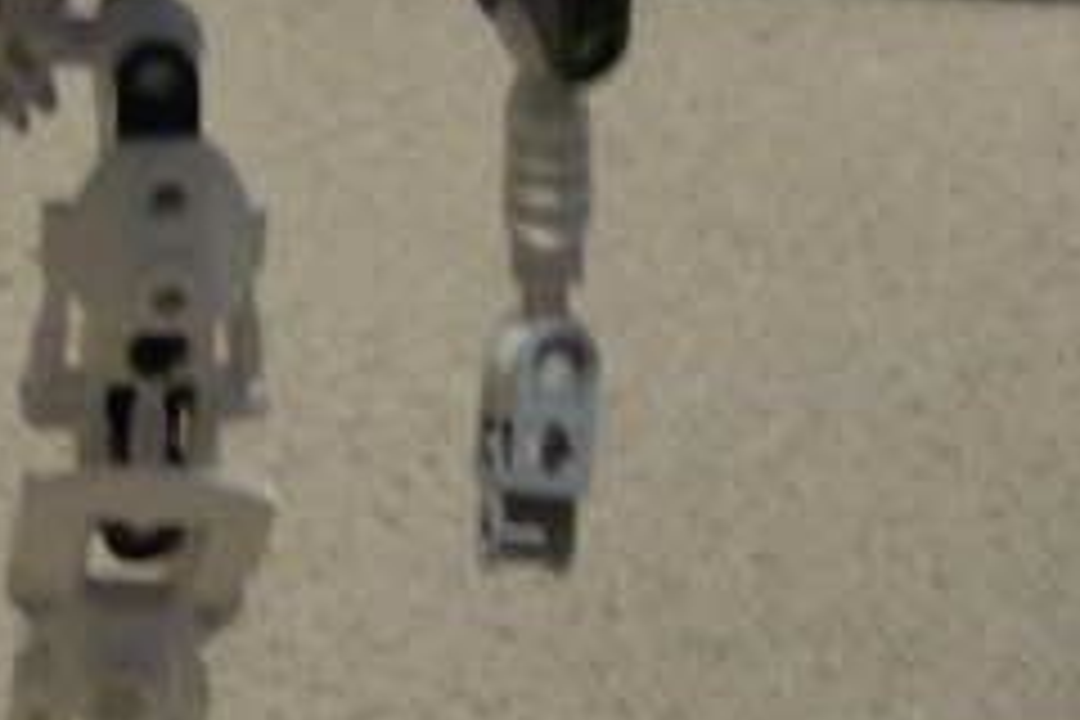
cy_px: -22
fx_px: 3000
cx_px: -58
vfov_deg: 13.5
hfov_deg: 19.7
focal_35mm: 100
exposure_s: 1/3.37
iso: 200
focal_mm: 6
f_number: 2.8
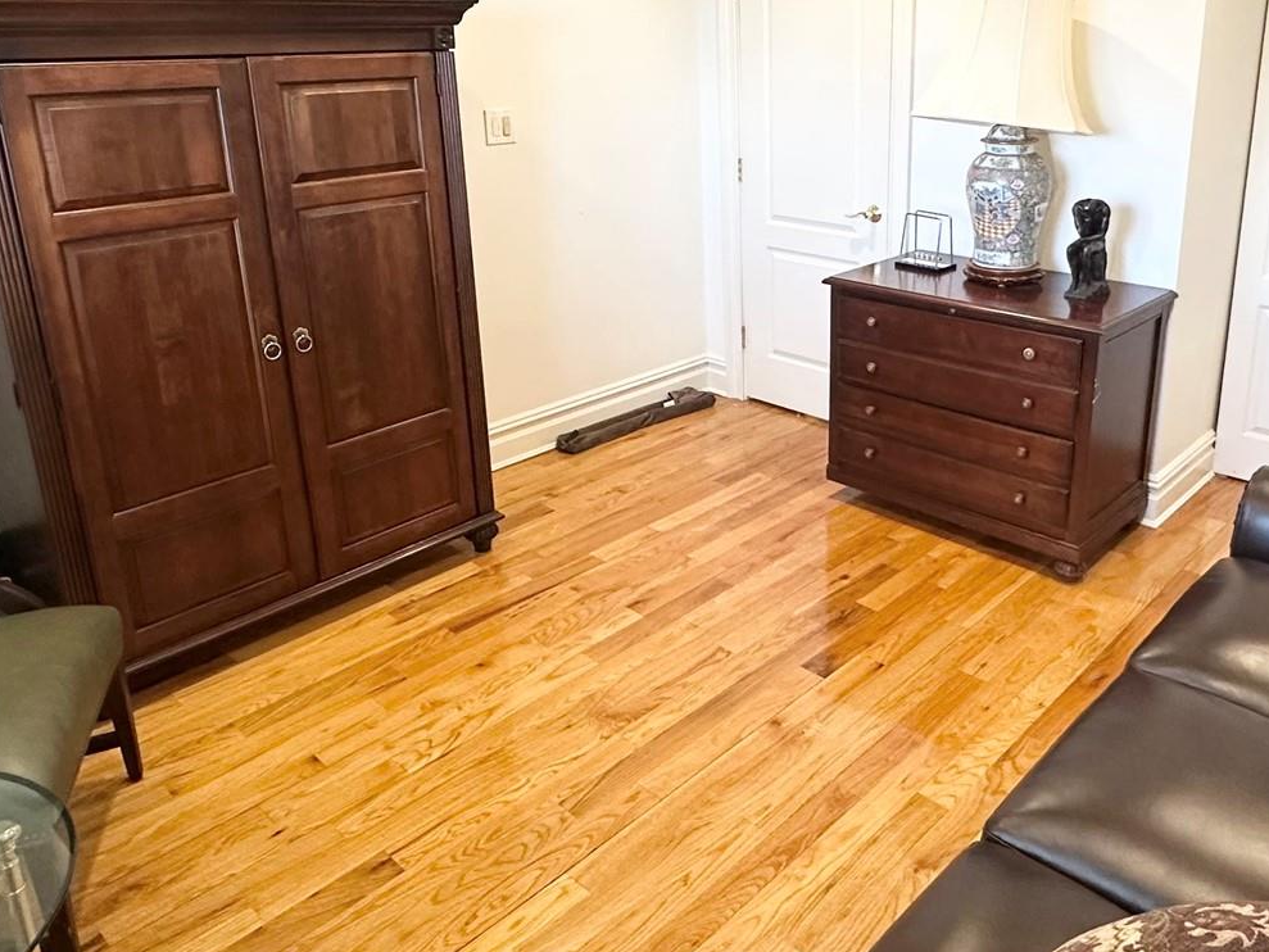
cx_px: 774
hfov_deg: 61.0
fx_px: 1063
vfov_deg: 47.5
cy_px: 326
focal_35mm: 29
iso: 320
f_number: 2.2
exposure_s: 1/120
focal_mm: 2.22
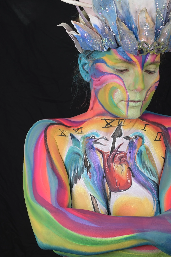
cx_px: 121
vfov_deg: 21.0
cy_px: 135
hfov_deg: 14.1
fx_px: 691
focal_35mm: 97
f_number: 11
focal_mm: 68
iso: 200
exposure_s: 1/200
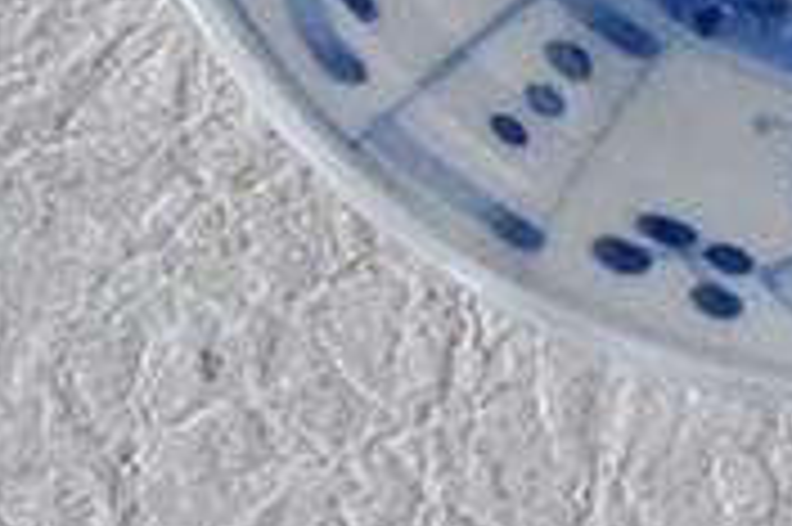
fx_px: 8226
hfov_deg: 5.5
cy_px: -402
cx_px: 954
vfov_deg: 3.6
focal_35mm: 374
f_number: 5.6
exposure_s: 1/50
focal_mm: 55
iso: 800
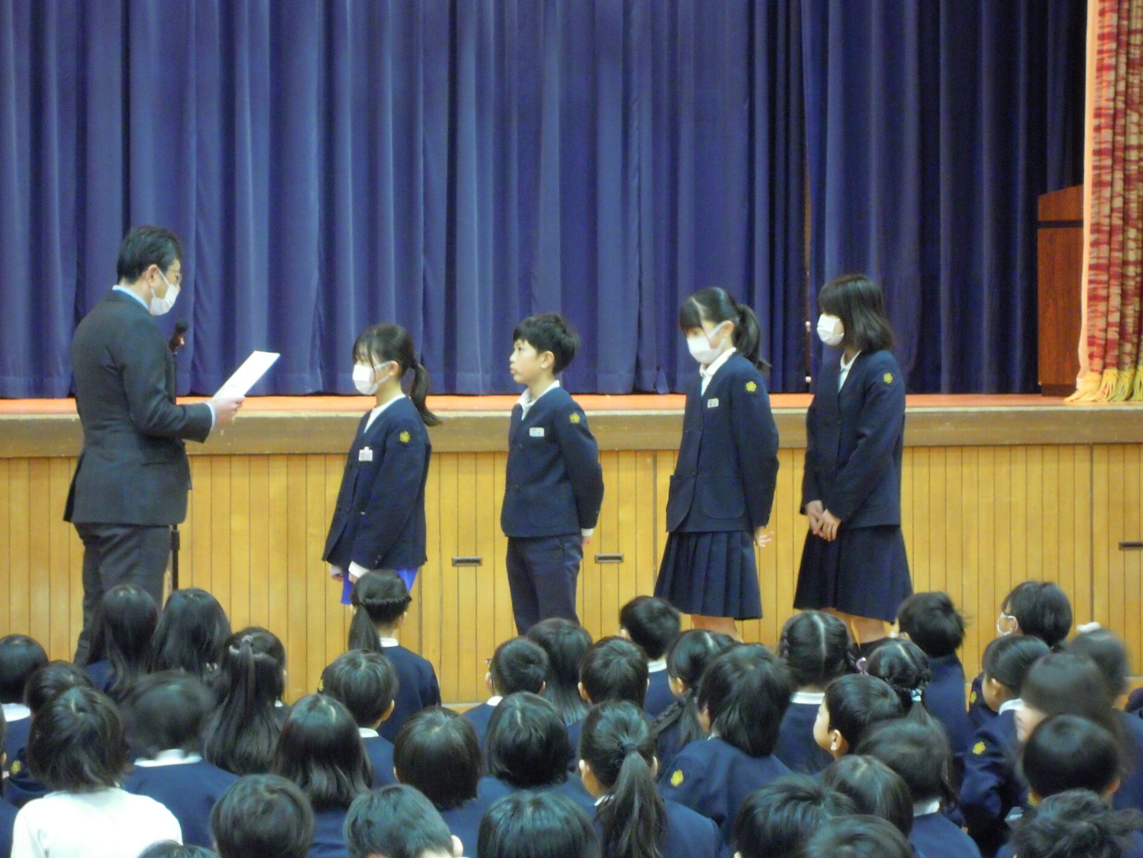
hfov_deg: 13.8
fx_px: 4722
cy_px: 423
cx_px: 562
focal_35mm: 143
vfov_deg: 10.4
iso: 800
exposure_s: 1/5
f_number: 6.6
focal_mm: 25
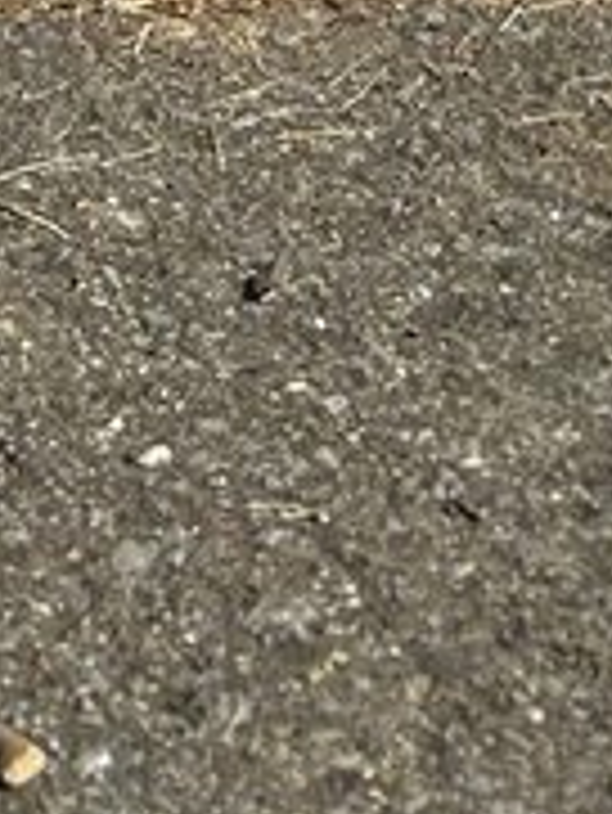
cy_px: -1711
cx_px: -290
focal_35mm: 163
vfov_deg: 9.3
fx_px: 3838
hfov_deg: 8.9
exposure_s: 1/7463
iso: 50
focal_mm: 5.7
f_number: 1.5
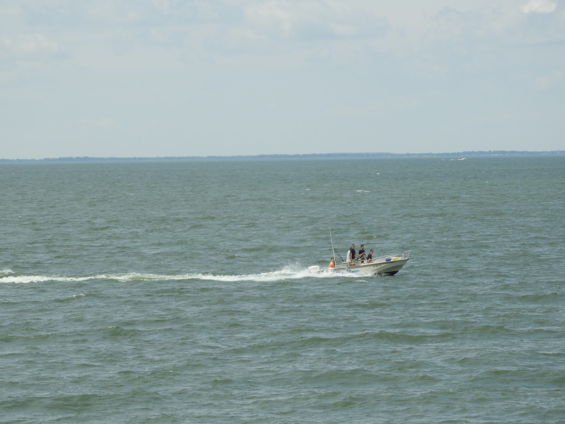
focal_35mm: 200
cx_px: 282
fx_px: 3264
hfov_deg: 9.9
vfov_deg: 7.4
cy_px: 212
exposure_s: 1/800
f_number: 5.3
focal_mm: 35.8
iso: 100
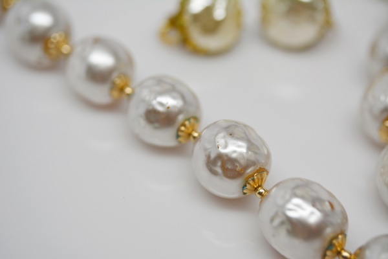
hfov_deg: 36.9
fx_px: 582
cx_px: 194
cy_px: 130
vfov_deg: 25.1
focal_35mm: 54
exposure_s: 1/125
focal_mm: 36
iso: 400
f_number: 5.6
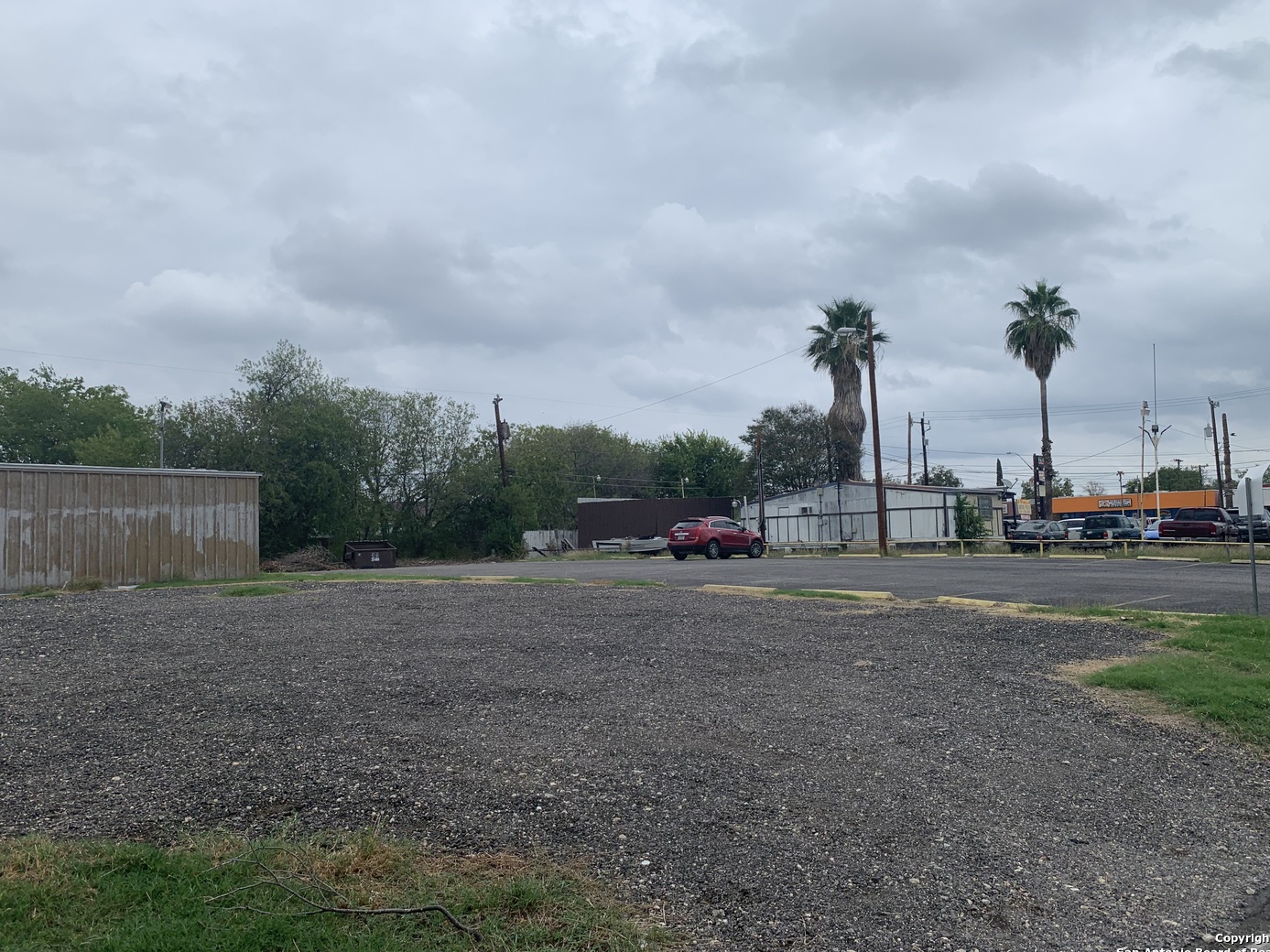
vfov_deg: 51.3
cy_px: 466
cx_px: 654
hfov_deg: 65.3
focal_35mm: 27
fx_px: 990
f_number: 1.8
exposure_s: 1/3086
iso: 25
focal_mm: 4.25
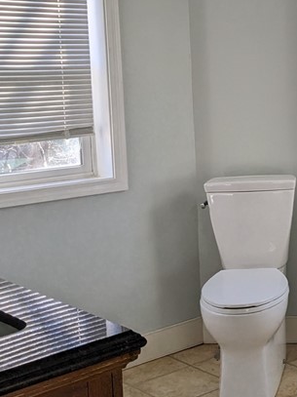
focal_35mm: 68
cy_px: 147
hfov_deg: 20.2
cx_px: 358
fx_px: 778
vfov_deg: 28.5
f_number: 1.73
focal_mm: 4.38
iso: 47
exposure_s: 1/383
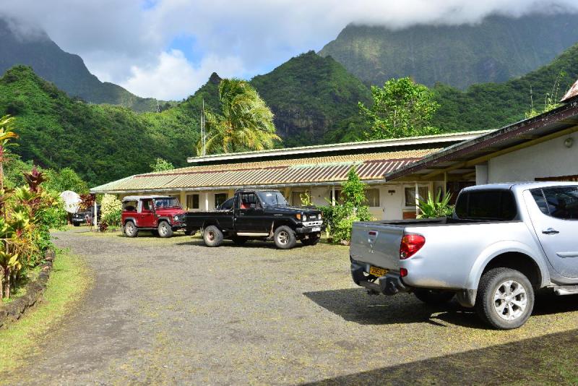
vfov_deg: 41.1
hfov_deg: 58.7
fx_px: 514
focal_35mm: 32
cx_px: 289
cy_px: 193
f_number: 8
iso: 200
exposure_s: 1/400
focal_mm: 32
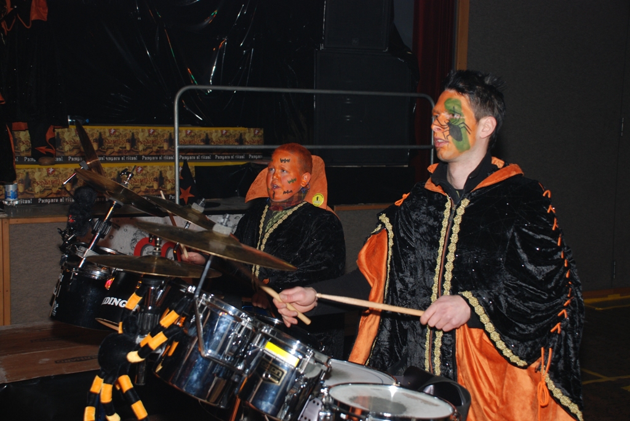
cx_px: 315
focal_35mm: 48
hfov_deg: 41.1
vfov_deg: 28.1
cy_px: 210
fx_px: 841
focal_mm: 32
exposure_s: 1/60
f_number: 4.2
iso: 250
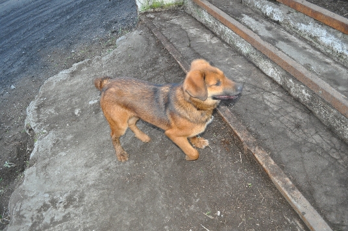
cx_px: 174
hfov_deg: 67.4
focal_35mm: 27
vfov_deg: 47.8
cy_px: 116
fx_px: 261
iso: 800
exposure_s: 1/60
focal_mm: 18
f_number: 3.5
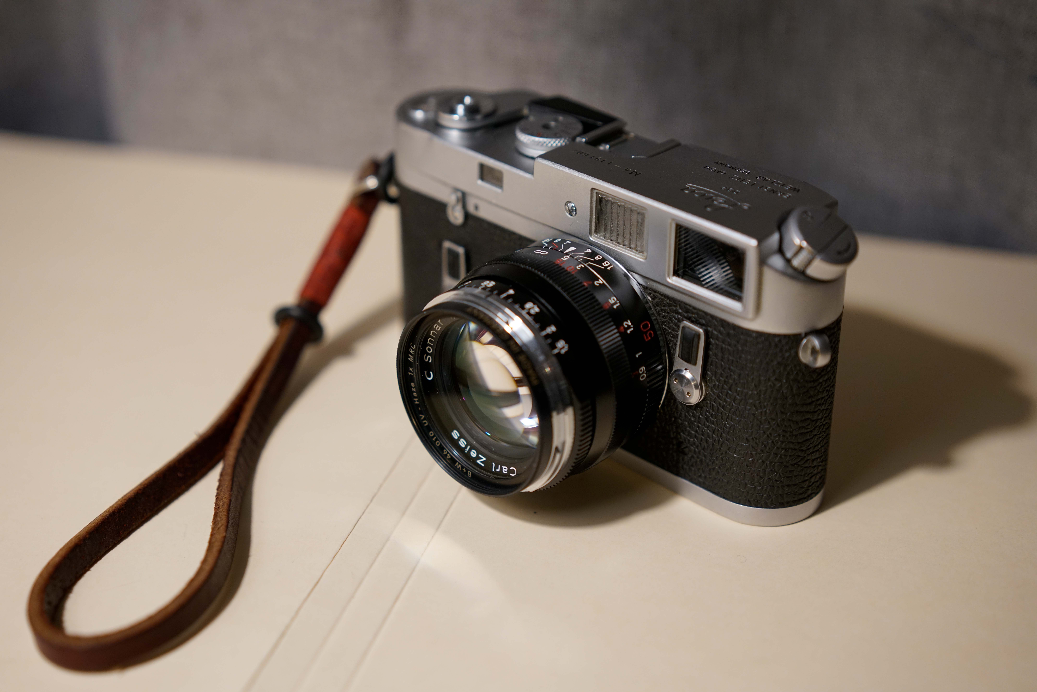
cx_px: 518
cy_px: 346
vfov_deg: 24.6
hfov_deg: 36.2
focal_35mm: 55
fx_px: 1584
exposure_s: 1/160
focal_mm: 55
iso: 800
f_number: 2.8
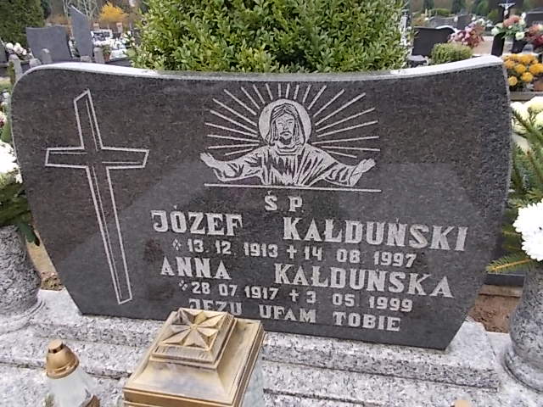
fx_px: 408
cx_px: 272
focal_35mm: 26
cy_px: 204
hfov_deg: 67.3
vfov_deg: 53.1
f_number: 3.2
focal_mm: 4.6
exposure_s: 1/25
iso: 100
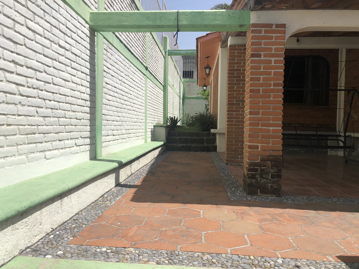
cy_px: 134
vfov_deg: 49.7
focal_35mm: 28
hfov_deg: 63.4
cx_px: 180
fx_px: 290
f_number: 1.8
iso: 20
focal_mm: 4
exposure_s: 1/3003
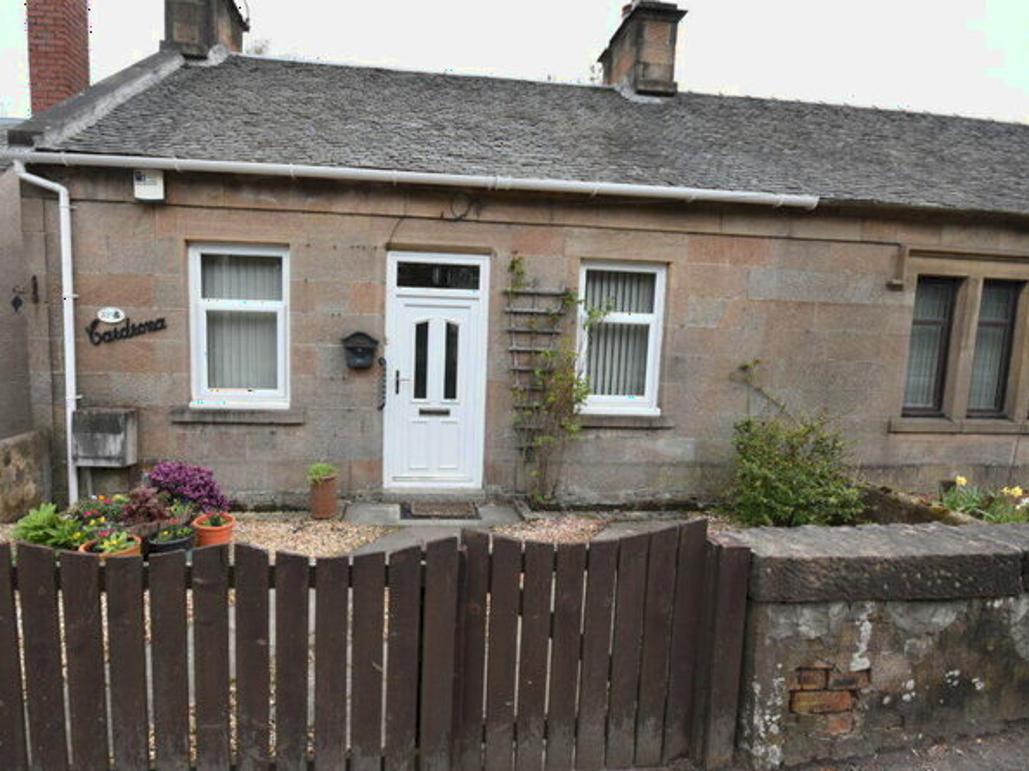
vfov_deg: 74.7
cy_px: 387
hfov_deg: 90.4
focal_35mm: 17
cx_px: 437
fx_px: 505
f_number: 7.1
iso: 400
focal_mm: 10
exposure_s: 1/200
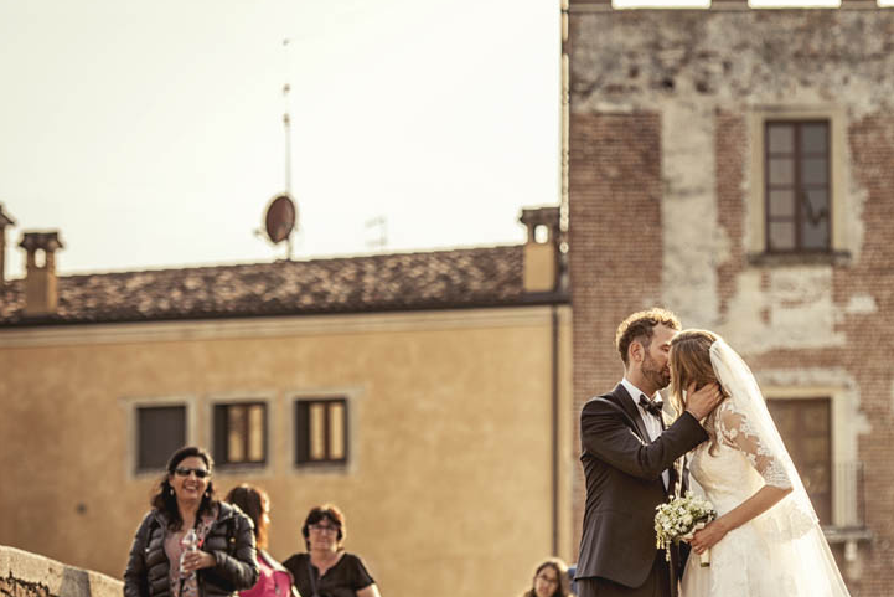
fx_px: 4793
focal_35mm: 193
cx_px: 732
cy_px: 411
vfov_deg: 7.1
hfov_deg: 10.6
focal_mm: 116
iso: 100
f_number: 2.8
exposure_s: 1/500
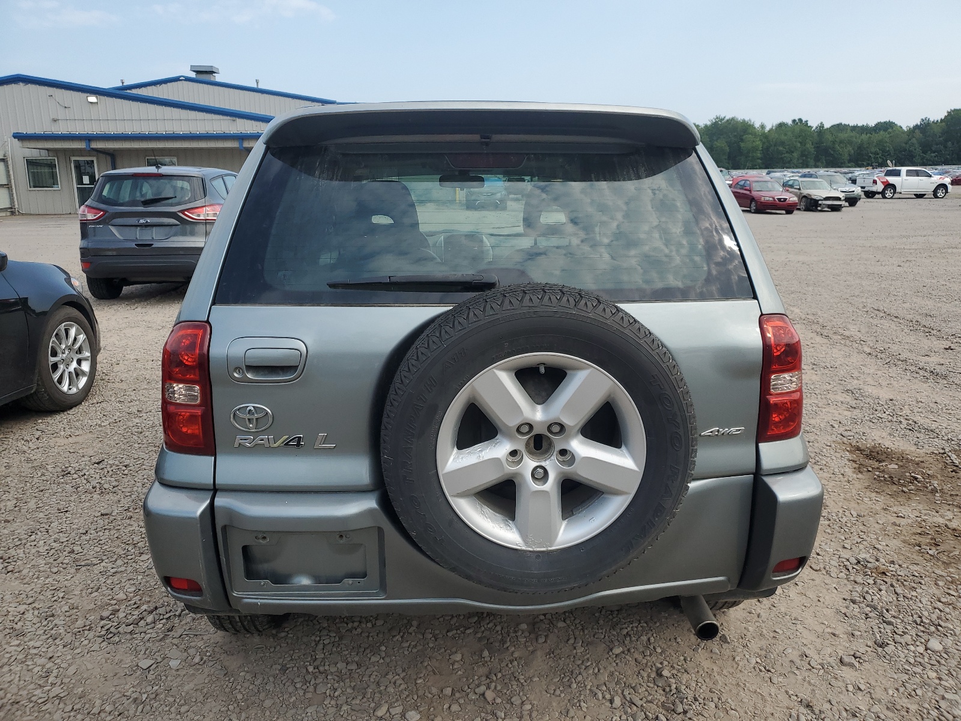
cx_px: 480
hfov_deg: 67.3
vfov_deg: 53.1
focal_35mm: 26
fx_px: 722
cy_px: 360
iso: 50
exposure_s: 1/1667
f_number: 1.5
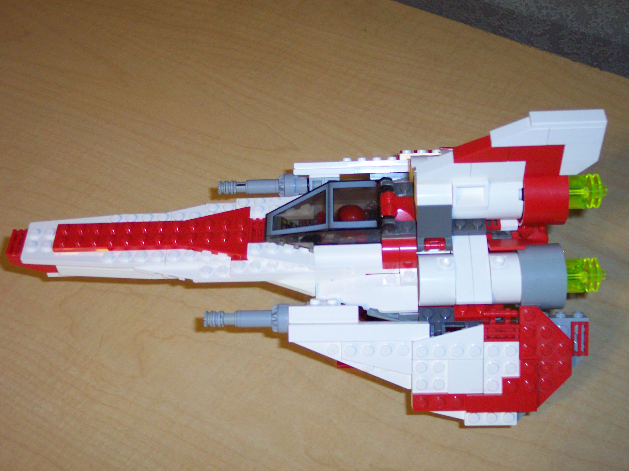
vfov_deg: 28.5
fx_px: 926
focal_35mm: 51
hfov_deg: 37.5
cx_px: 314
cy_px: 236
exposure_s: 1/60
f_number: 3.4
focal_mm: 10.7
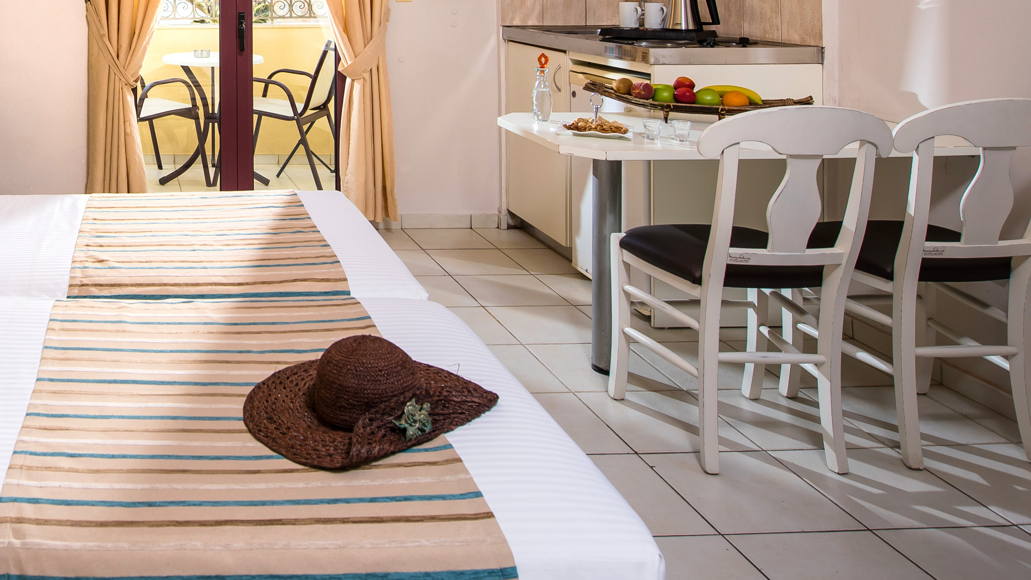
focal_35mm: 33
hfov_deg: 53.0
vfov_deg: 31.8
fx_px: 902
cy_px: -47
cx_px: 124
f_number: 6.3
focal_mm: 16
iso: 200
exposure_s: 1/60
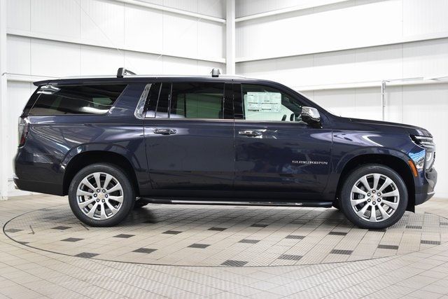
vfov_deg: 29.9
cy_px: 150
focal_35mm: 45
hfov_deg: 43.6
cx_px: 224
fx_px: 560
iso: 1600
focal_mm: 30
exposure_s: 1/60
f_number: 4.5
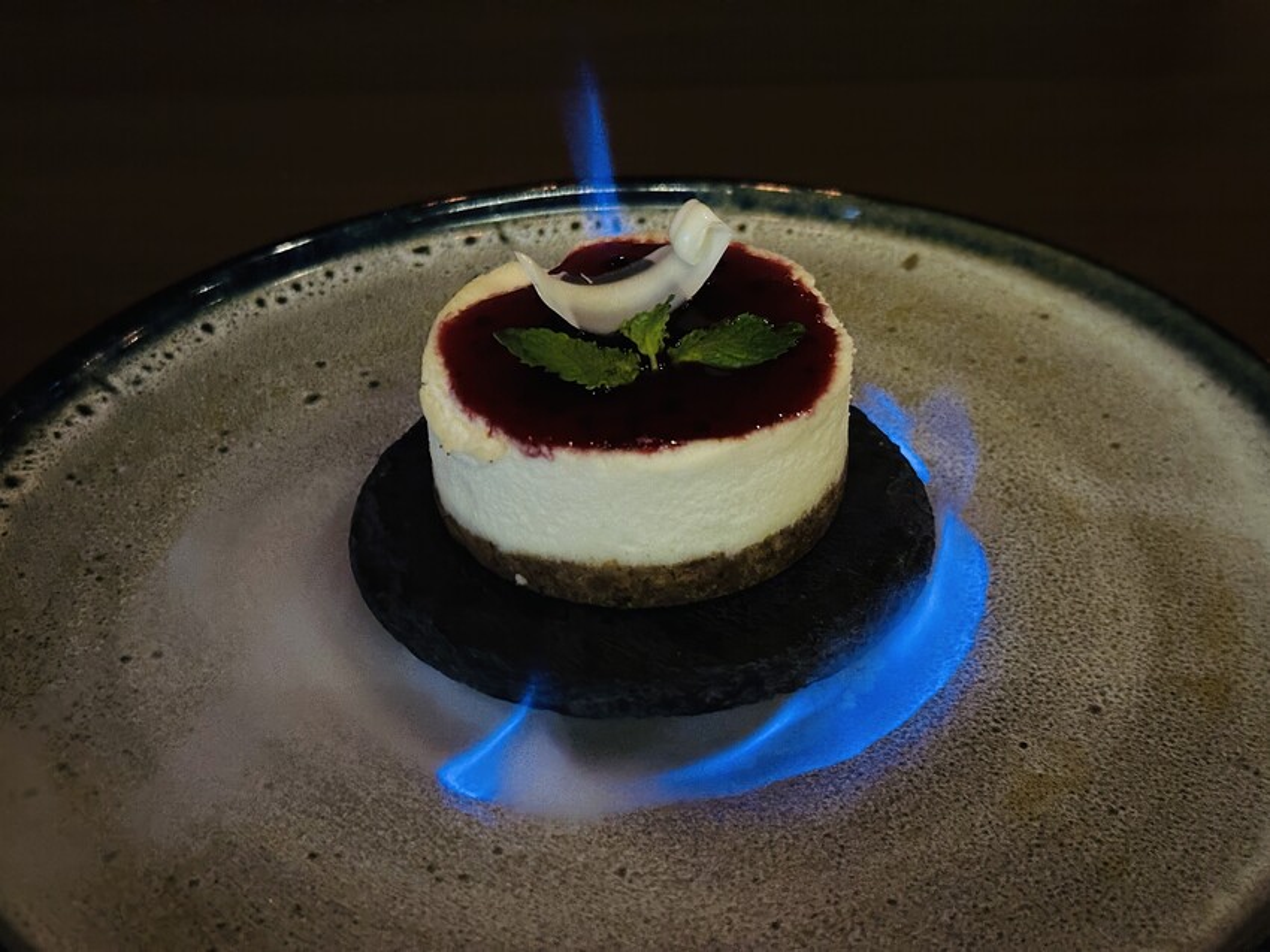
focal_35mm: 48
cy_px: 476
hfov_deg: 39.7
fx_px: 1761
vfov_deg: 30.3
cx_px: 635
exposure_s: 1/15
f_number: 1.78
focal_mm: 6.86
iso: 1250
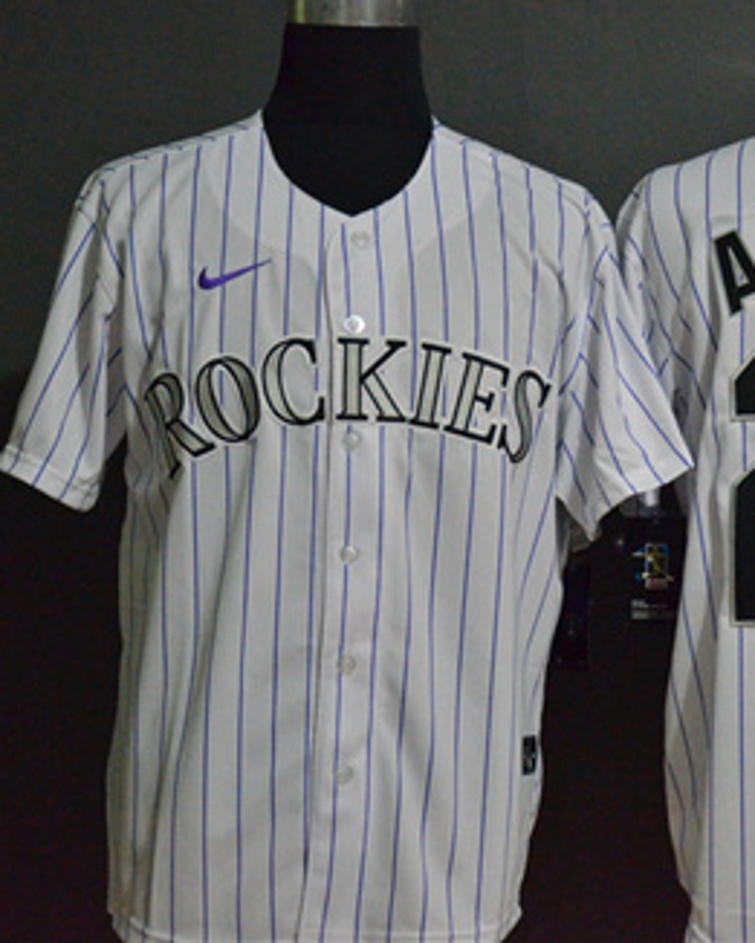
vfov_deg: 17.2
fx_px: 3127
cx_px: 596
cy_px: 467
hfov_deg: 13.7
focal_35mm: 112
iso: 4000
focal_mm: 52
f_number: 4.8
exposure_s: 1/80
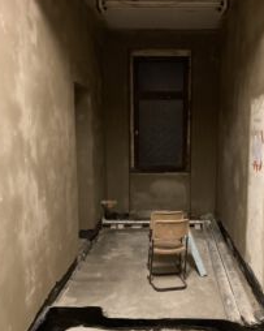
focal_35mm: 38
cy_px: 188
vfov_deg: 47.8
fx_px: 371
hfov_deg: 39.0
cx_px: 155
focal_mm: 3.99
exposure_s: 1/25
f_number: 1.8
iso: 640
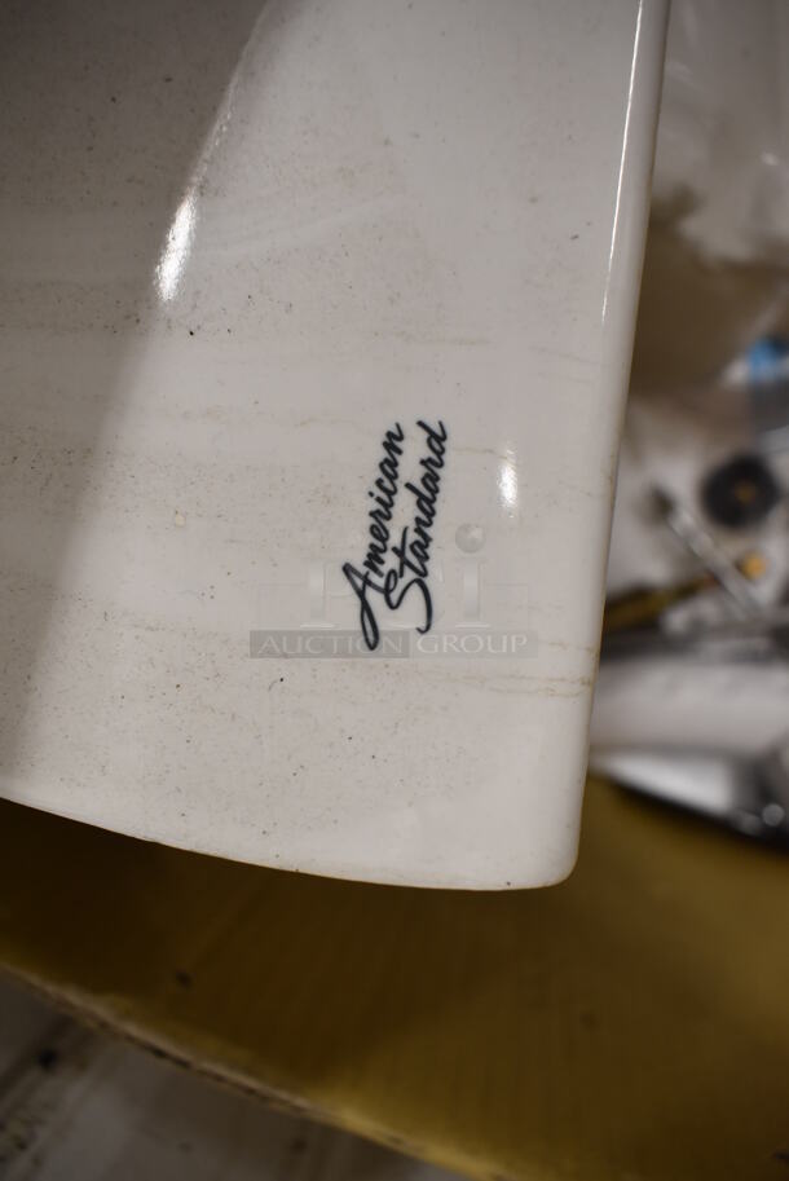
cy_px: 590
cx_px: 394
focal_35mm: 27
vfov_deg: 67.3
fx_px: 886
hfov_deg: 48.0
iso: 800
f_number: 5
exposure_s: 1/60
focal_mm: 18
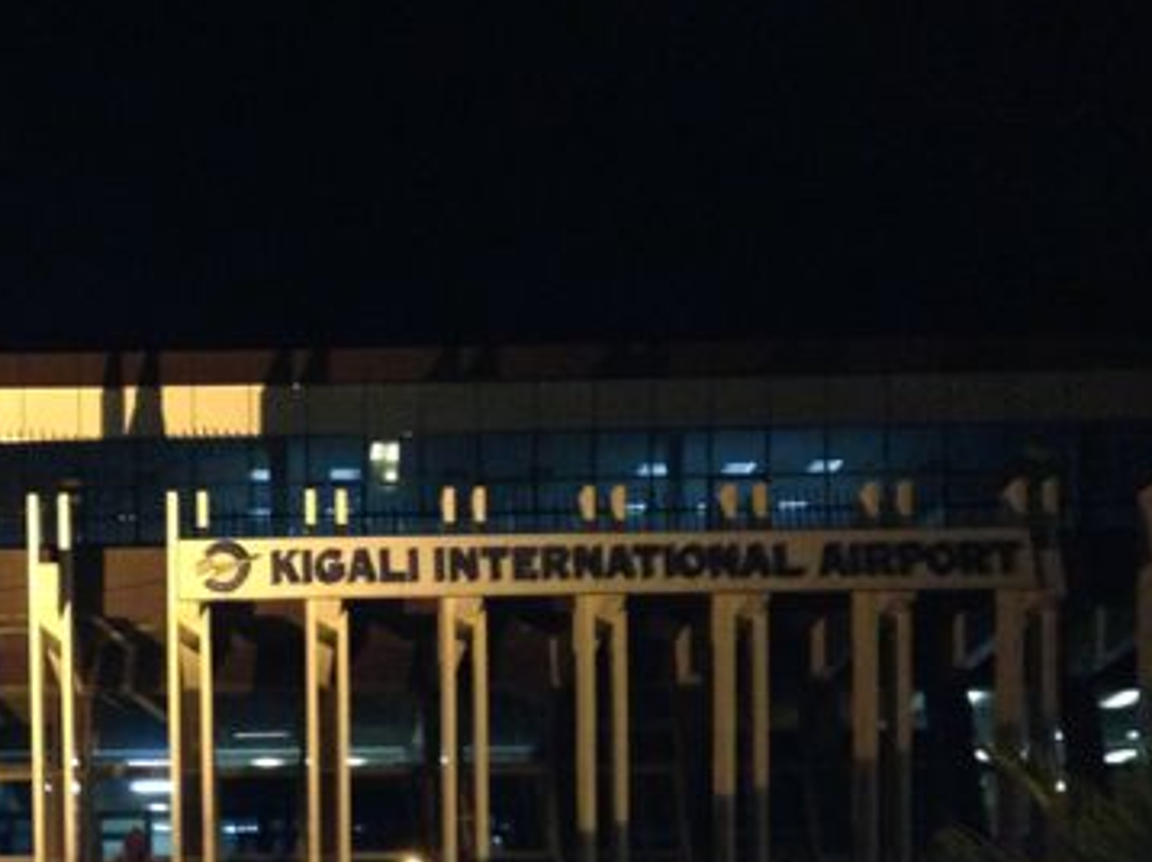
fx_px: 1962
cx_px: 206
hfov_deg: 31.7
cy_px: 640
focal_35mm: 59
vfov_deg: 24.5
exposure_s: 1/16
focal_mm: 4.13
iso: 800
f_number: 2.4
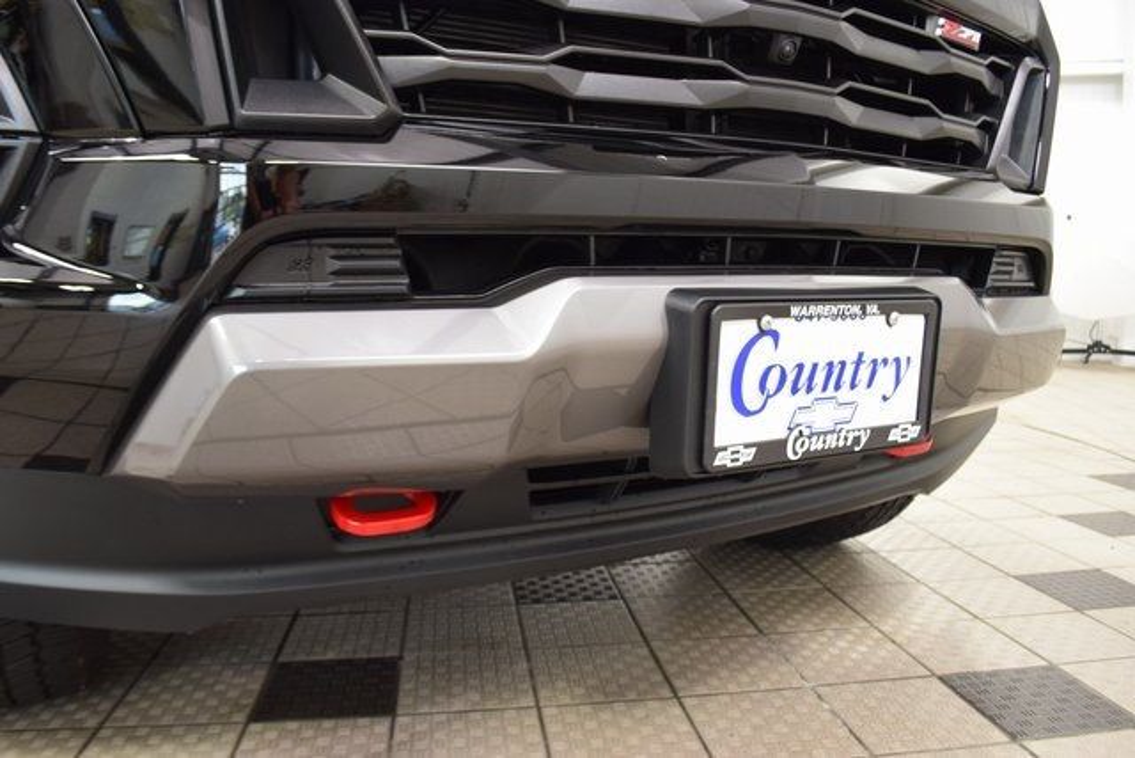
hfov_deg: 67.4
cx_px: 568
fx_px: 851
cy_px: 379
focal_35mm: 27
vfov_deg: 48.0
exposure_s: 1/30
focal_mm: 18
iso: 1600
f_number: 5.6
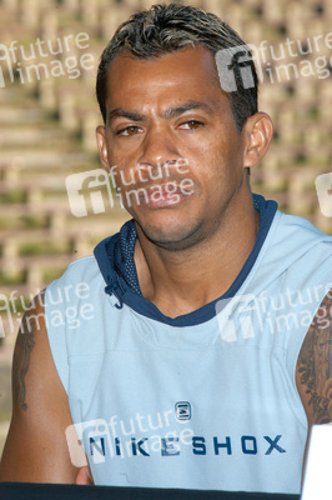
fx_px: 3845
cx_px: 166
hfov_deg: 4.9
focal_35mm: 278
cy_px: 250
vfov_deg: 7.4
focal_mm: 185
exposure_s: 1/160
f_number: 11
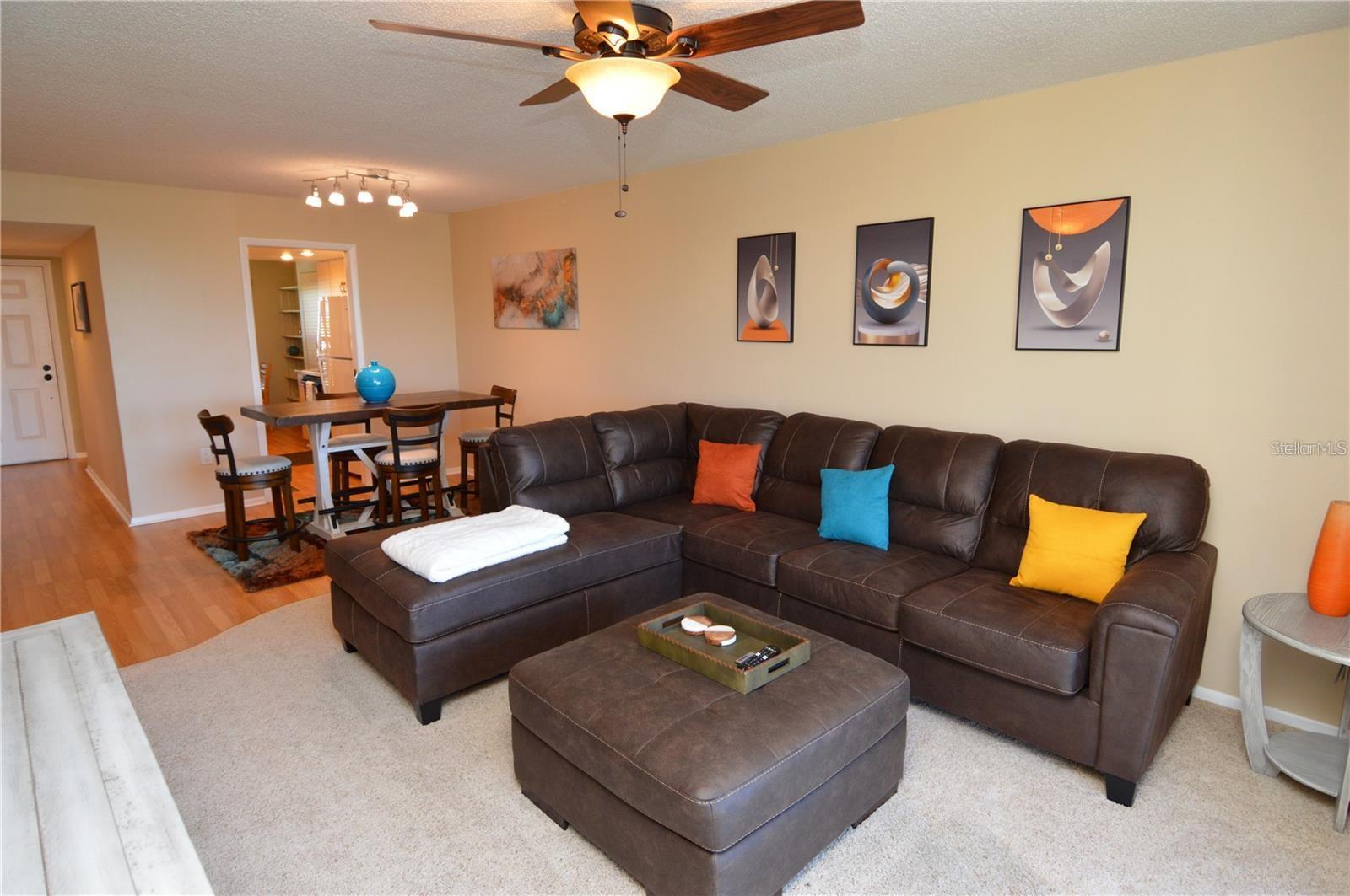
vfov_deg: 67.3
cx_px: 675
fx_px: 674
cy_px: 448
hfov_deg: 90.1
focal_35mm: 18
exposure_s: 1/60
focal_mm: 12
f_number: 4
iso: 500
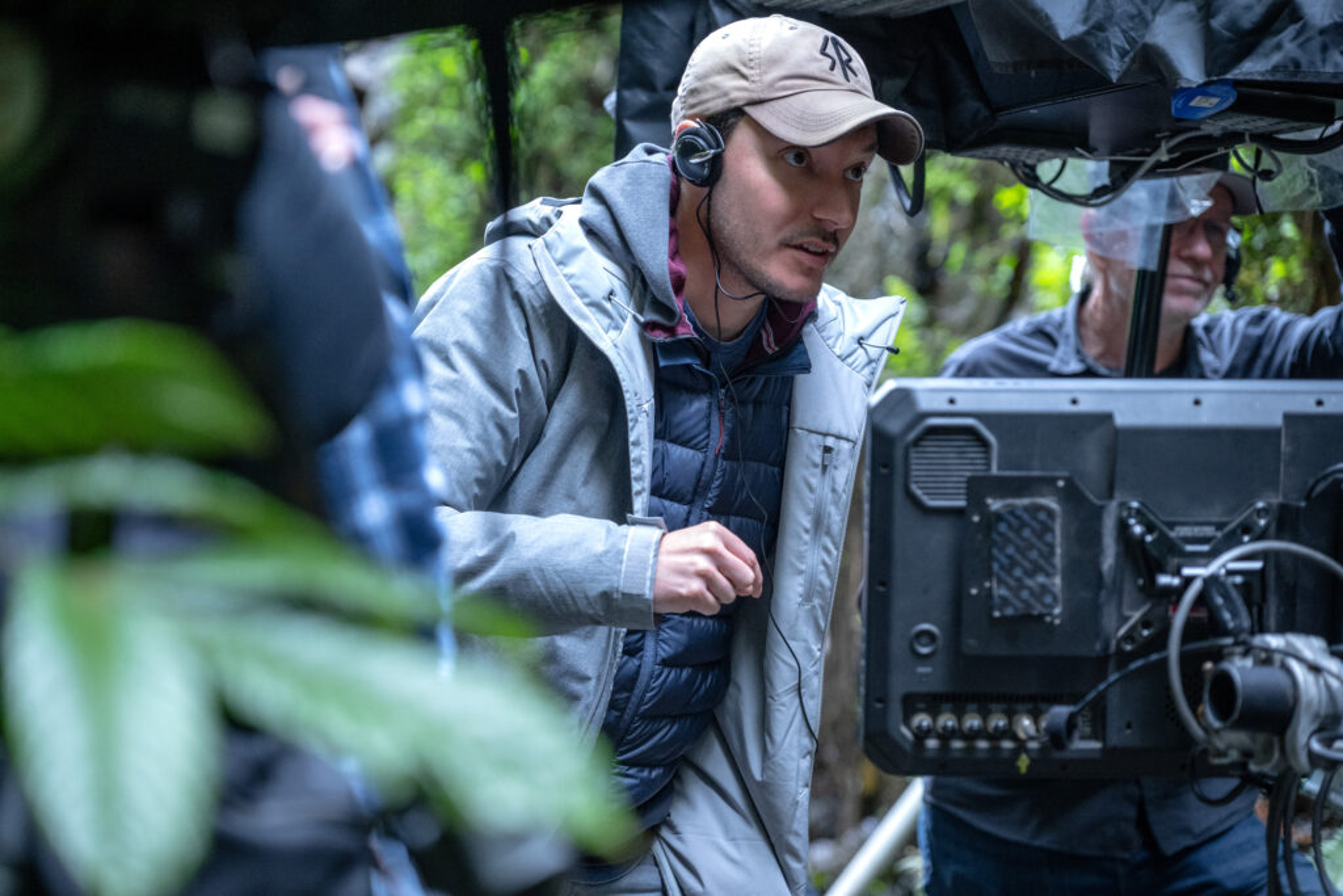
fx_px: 4104
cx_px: 672
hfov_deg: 18.6
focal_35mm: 110
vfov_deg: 12.5
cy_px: 448
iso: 1600
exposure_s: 1/125
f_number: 4
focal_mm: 110
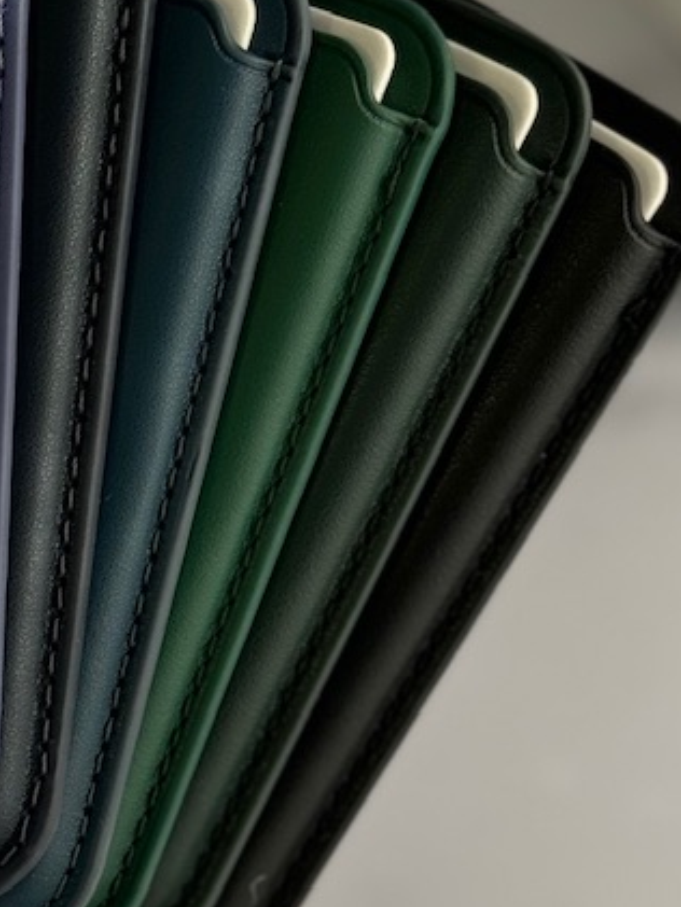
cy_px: 349
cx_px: 30
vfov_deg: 13.5
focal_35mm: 146
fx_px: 3828
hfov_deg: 10.1
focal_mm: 6.86
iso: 64
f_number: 1.78
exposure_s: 1/549
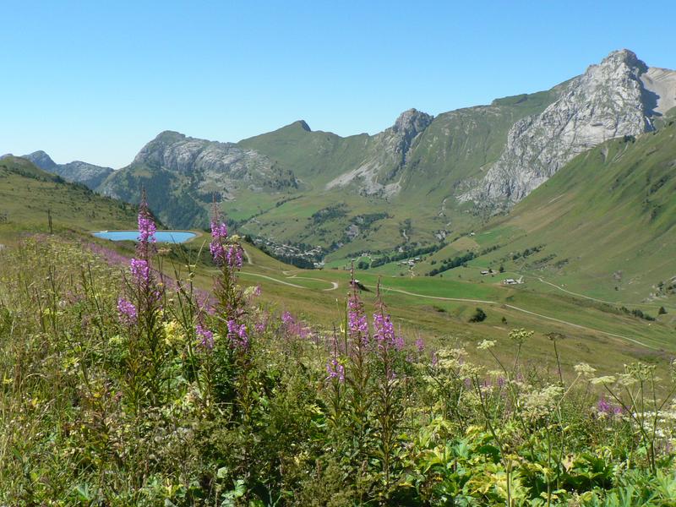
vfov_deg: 39.7
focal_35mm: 36
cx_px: 338
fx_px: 703
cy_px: 254
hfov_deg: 51.4
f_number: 5.6
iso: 200
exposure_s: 1/800
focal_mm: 6
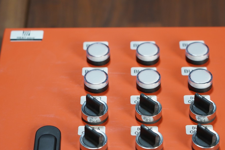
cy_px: 97
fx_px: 856
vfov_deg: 10.0
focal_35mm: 137
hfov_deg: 15.0
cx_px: 112
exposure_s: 1/100
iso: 2000
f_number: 4.5
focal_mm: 98
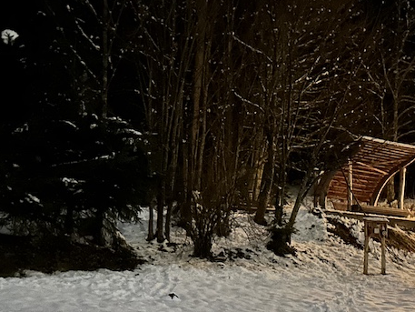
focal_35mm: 63
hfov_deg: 30.7
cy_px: 223
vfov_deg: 23.1
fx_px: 755
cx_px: 234
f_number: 1.78
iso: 3200
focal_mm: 6.86
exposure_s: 1/2
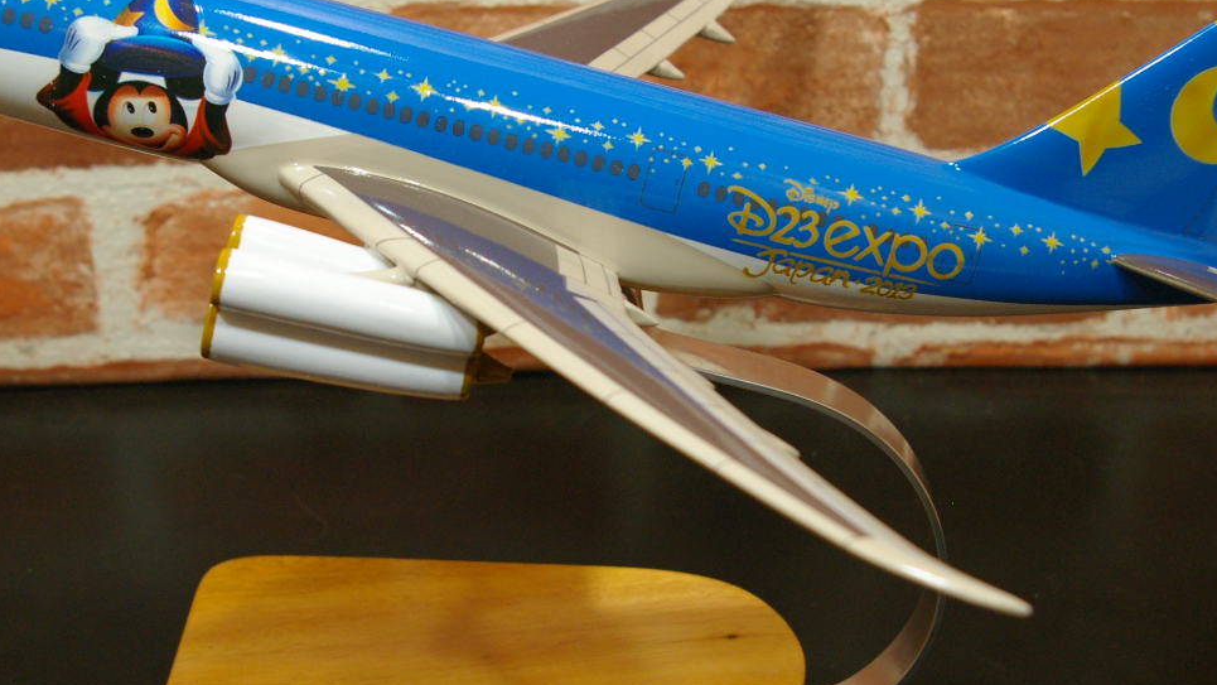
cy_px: 327
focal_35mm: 70
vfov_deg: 17.2
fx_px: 2259
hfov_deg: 30.2
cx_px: 602
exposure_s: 1/45
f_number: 5.6
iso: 800
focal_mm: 28
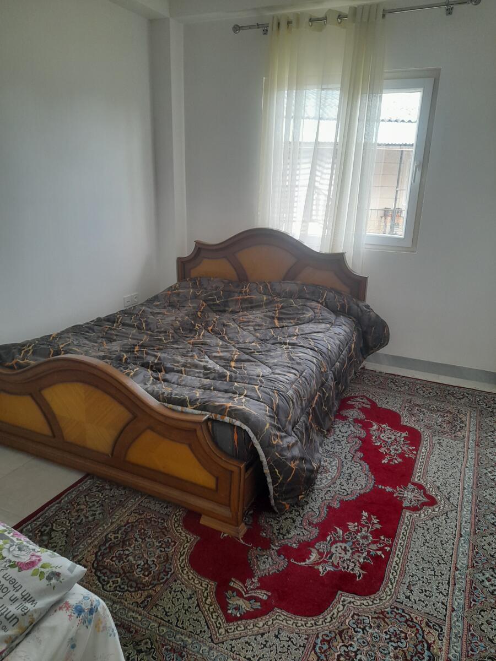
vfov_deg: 69.4
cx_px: 248
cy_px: 330
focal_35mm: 25
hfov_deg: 54.9
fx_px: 478
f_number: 2
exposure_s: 1/50
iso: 200
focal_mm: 4.6
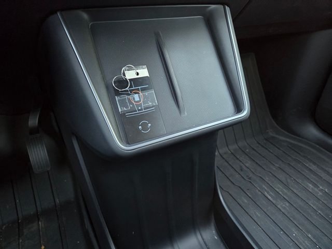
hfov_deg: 73.9
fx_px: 221
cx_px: 166
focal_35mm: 23
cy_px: 124
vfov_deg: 58.9
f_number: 1.8
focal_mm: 5.4
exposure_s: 1/40
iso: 1600
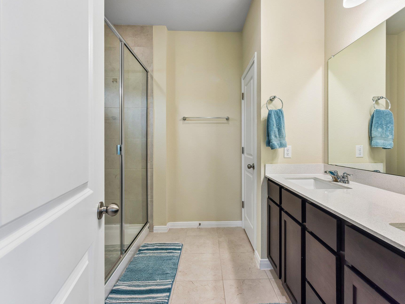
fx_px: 187
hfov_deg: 94.5
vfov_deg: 78.1
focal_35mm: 16
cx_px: 211
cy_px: 149
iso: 320
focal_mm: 14
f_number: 8
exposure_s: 1/15
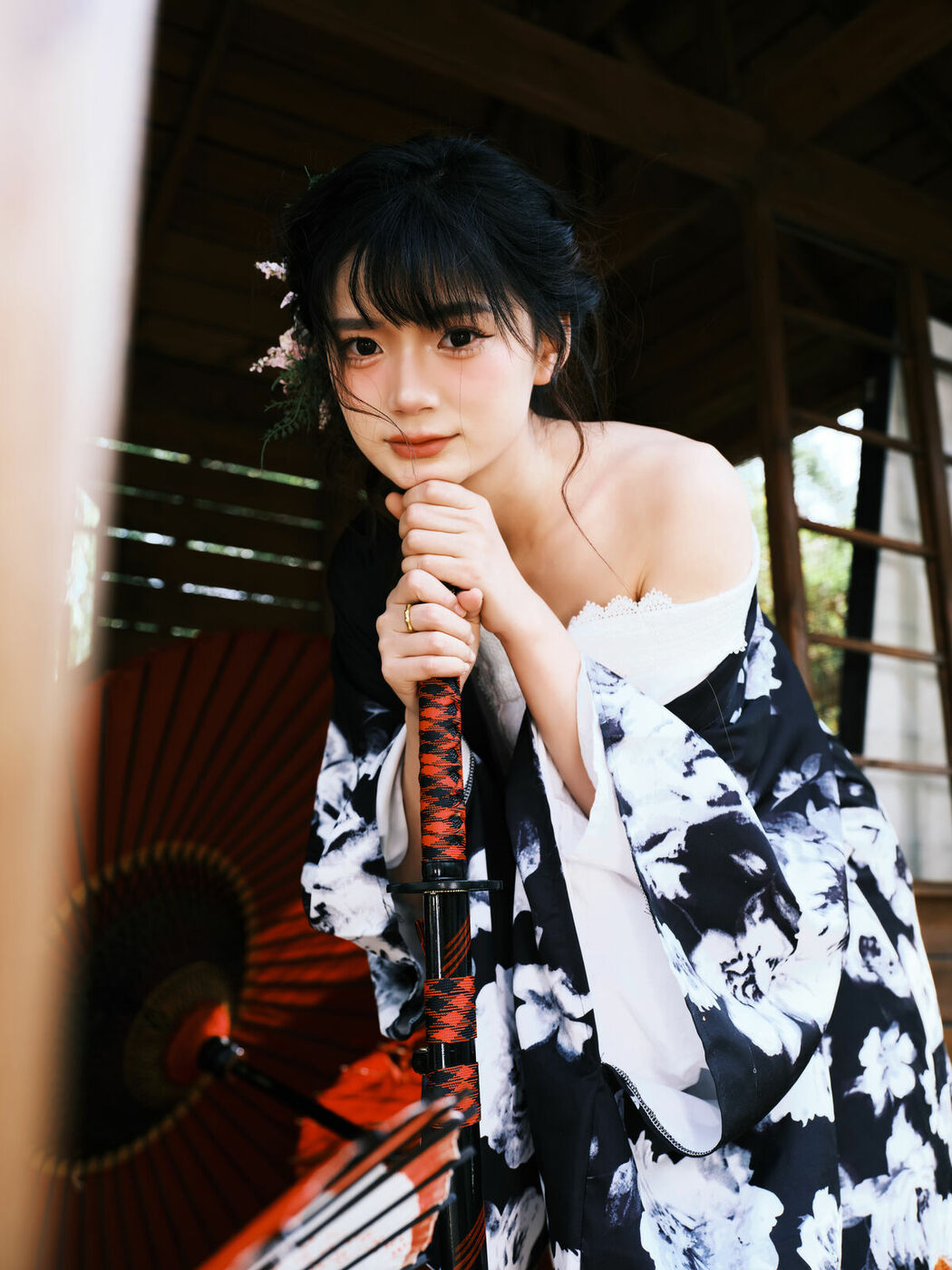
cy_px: 635
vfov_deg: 46.8
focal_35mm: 40
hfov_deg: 36.0
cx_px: 476
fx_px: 1467
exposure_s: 1/160
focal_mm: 50.8
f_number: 5.6
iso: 500
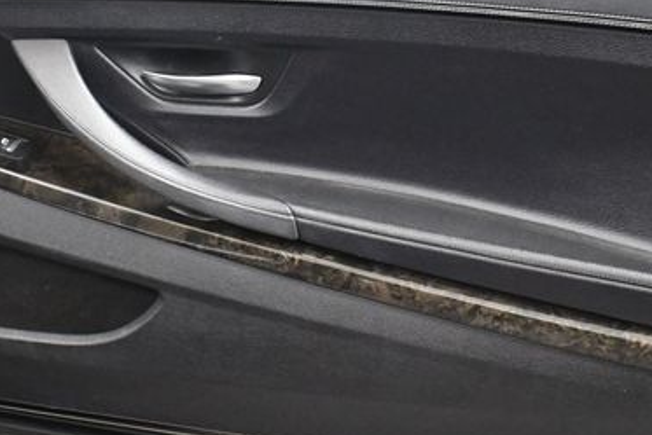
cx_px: 302
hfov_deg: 25.7
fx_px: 1431
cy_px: 162
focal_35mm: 79
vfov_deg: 17.3
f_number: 3.8
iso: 4500
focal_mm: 23
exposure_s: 1/60
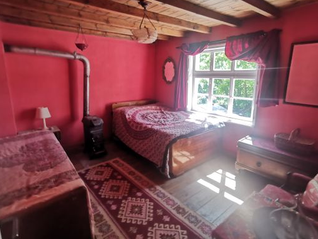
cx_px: 157
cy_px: 108
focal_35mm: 19
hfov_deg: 84.6
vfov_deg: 68.6
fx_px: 175
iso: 160
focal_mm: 2.35
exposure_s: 1/100
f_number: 2.2
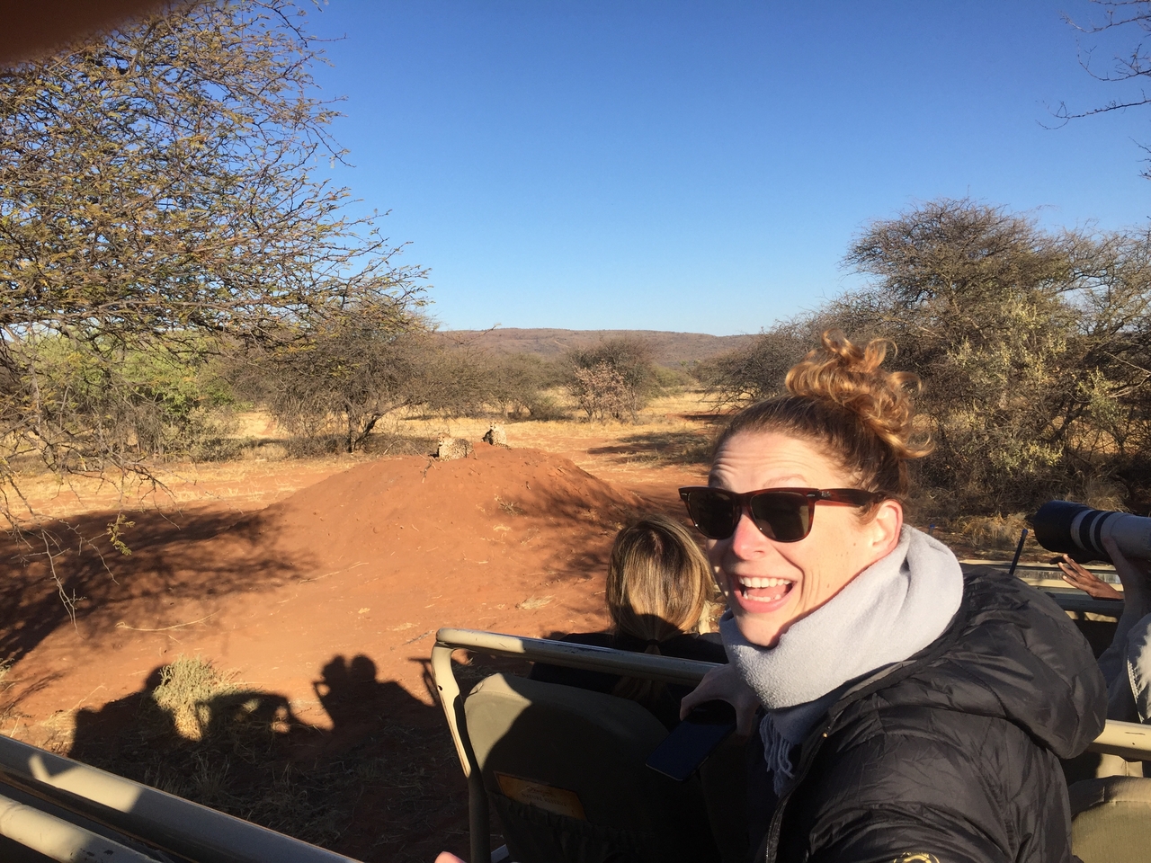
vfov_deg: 48.2
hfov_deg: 61.7
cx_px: 576
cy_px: 432
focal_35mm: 29
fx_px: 964
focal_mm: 4.15
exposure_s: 1/1721
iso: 32
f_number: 2.2
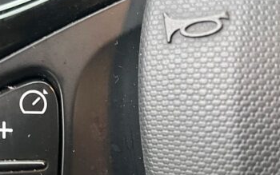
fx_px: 481
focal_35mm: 63
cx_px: 83
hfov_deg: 32.1
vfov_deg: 20.4
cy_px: 141
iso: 640
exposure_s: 1/33
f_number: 1.6
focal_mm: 5.1
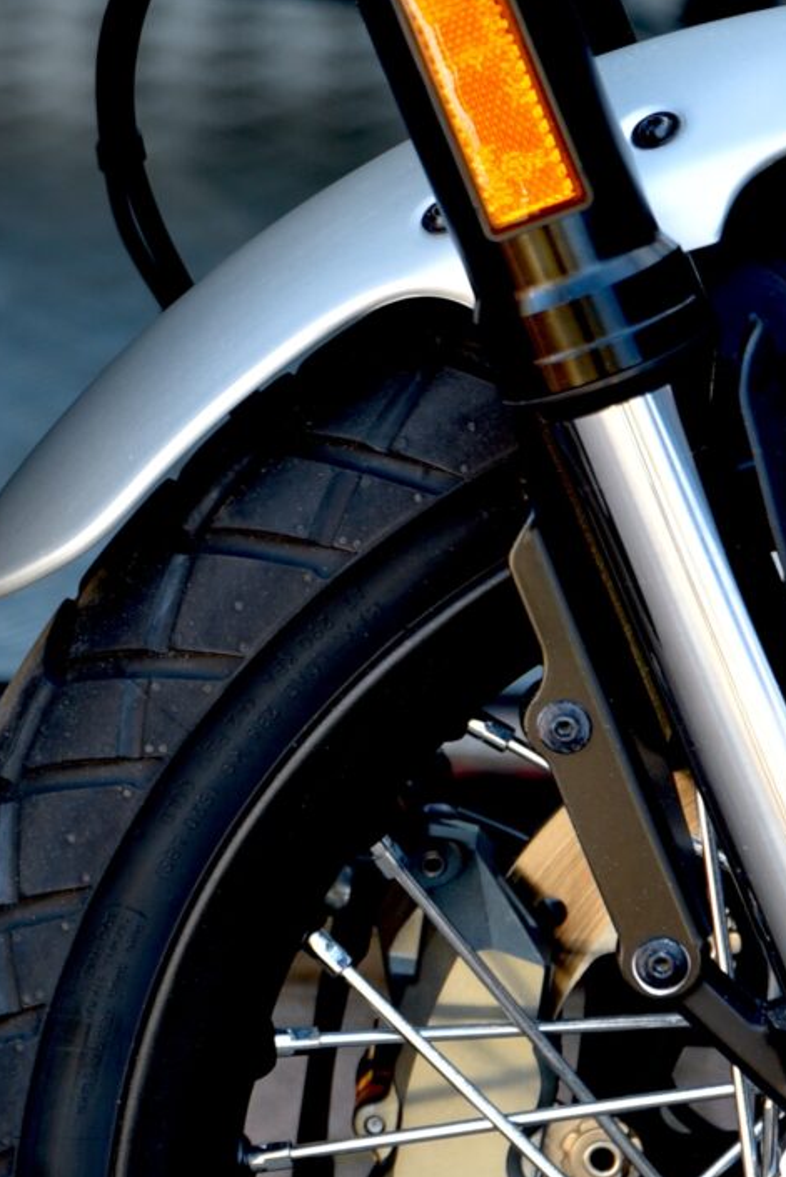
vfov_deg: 8.1
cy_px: 178
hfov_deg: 5.4
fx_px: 8314
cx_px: -461
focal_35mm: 254
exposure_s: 1/60
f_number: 3.2
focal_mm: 70
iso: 100
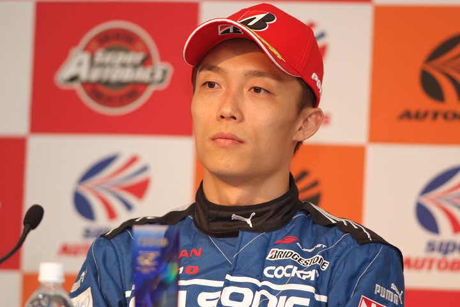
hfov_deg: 7.6
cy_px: 154
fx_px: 3450
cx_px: 230
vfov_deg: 5.1
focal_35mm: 270
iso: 800
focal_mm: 180
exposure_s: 1/250
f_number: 2.8
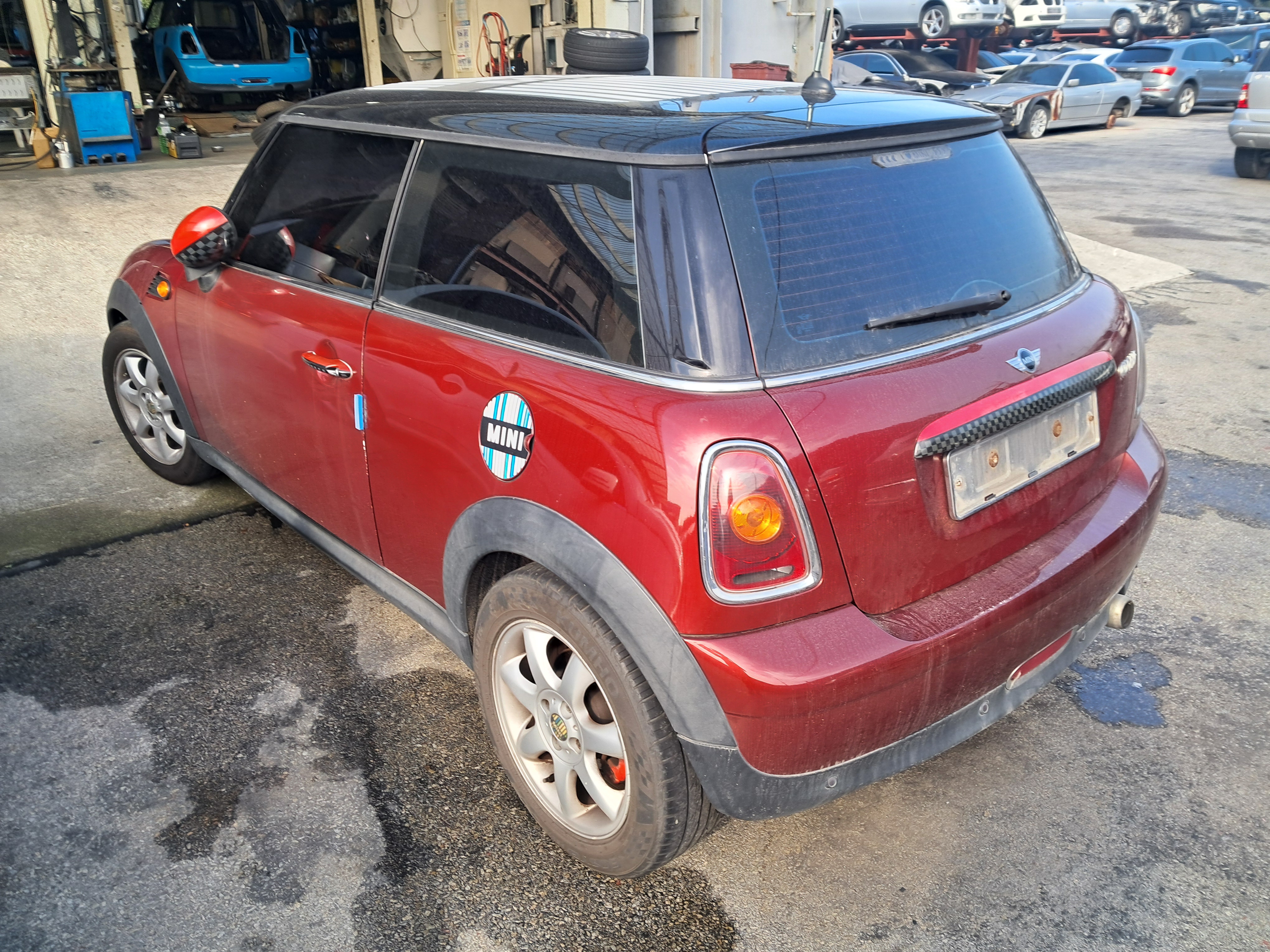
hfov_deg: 65.3
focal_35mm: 27
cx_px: 635
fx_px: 991
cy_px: 476
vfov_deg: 51.4
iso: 50
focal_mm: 4
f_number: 1.8
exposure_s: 1/60
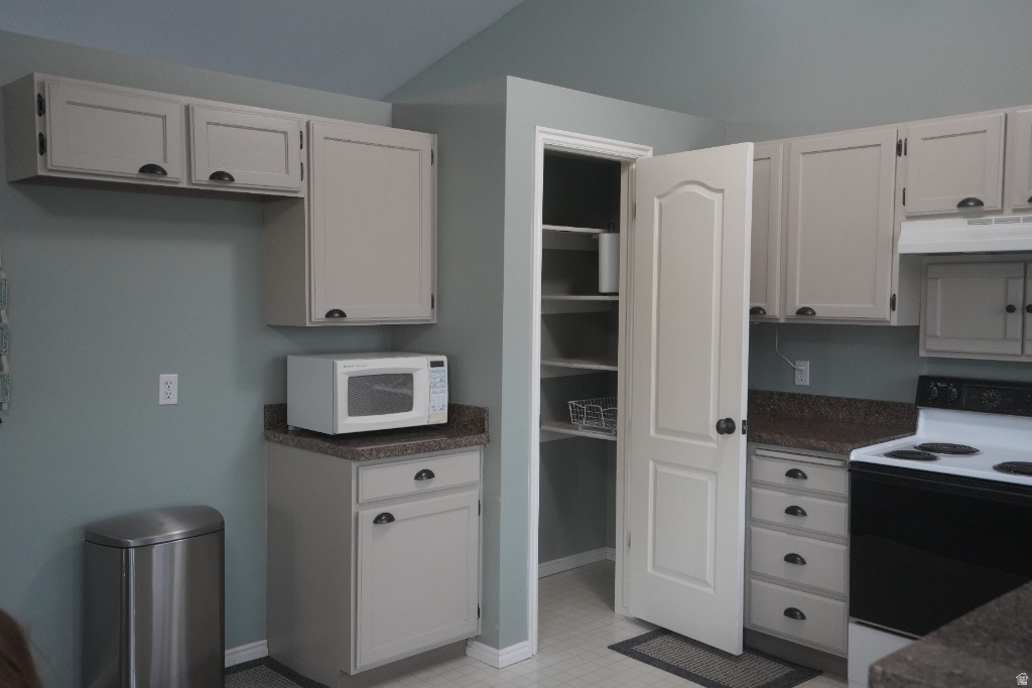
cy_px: 344
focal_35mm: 34
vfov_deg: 38.9
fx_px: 975
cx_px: 516
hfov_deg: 55.8
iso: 3200
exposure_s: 1/160
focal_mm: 34
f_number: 4
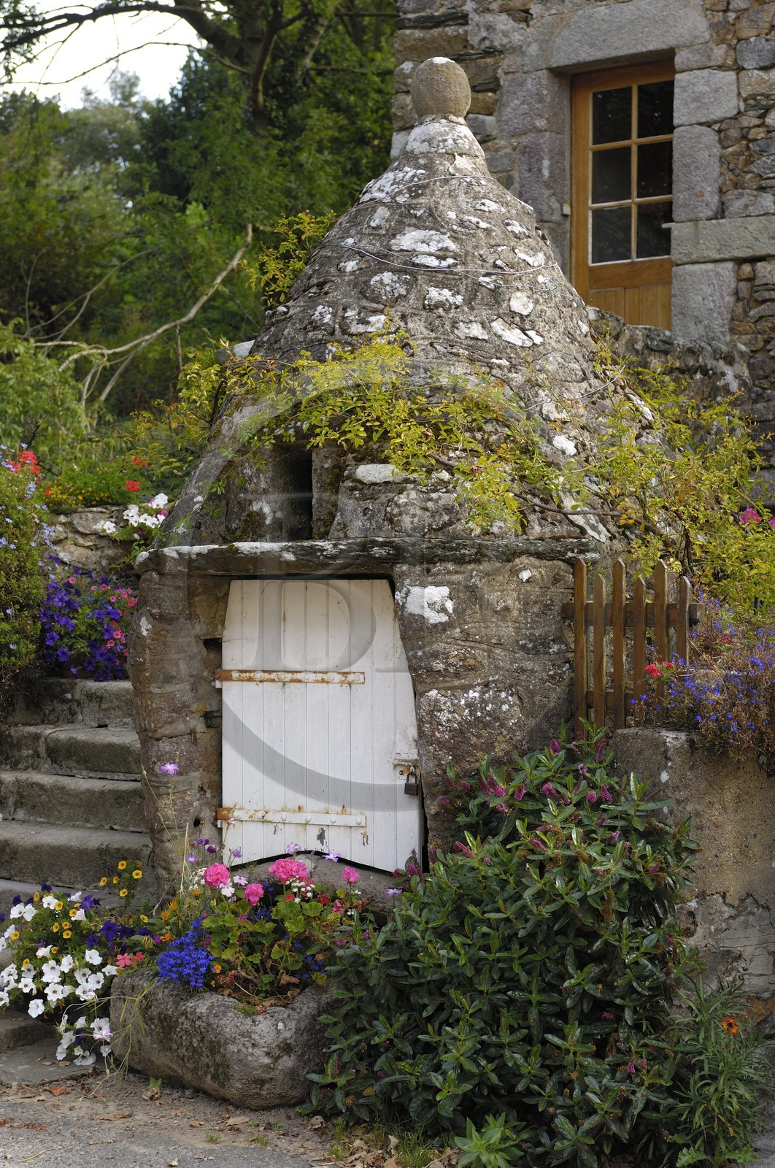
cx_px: 388
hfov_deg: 18.9
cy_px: 584
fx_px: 2332
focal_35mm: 72
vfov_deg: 28.1
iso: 100
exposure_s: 1/160
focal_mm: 48
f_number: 3.8
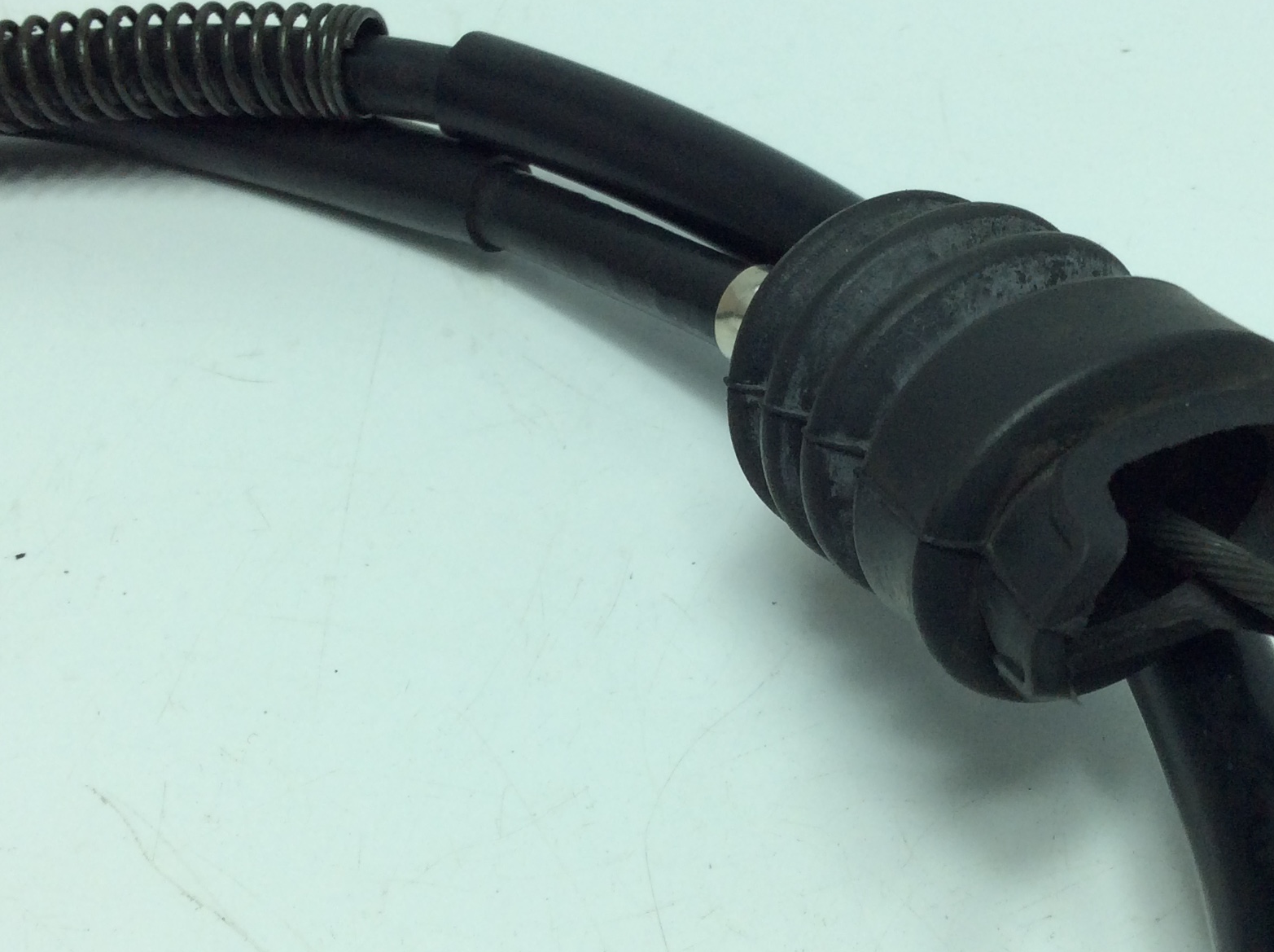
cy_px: 427
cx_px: 716
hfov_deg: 36.2
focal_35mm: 53
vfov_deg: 27.4
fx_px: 1948
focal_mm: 3.3
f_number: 2.4
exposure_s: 1/502
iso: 32
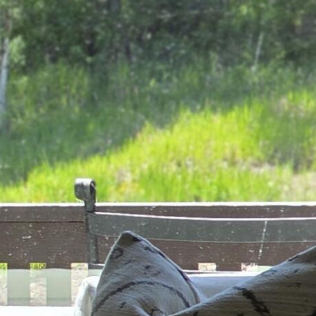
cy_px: 137
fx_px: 4069
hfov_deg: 4.3
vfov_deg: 4.4
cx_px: -589
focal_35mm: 394
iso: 50
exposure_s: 1/254
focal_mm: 7.9
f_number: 2.4
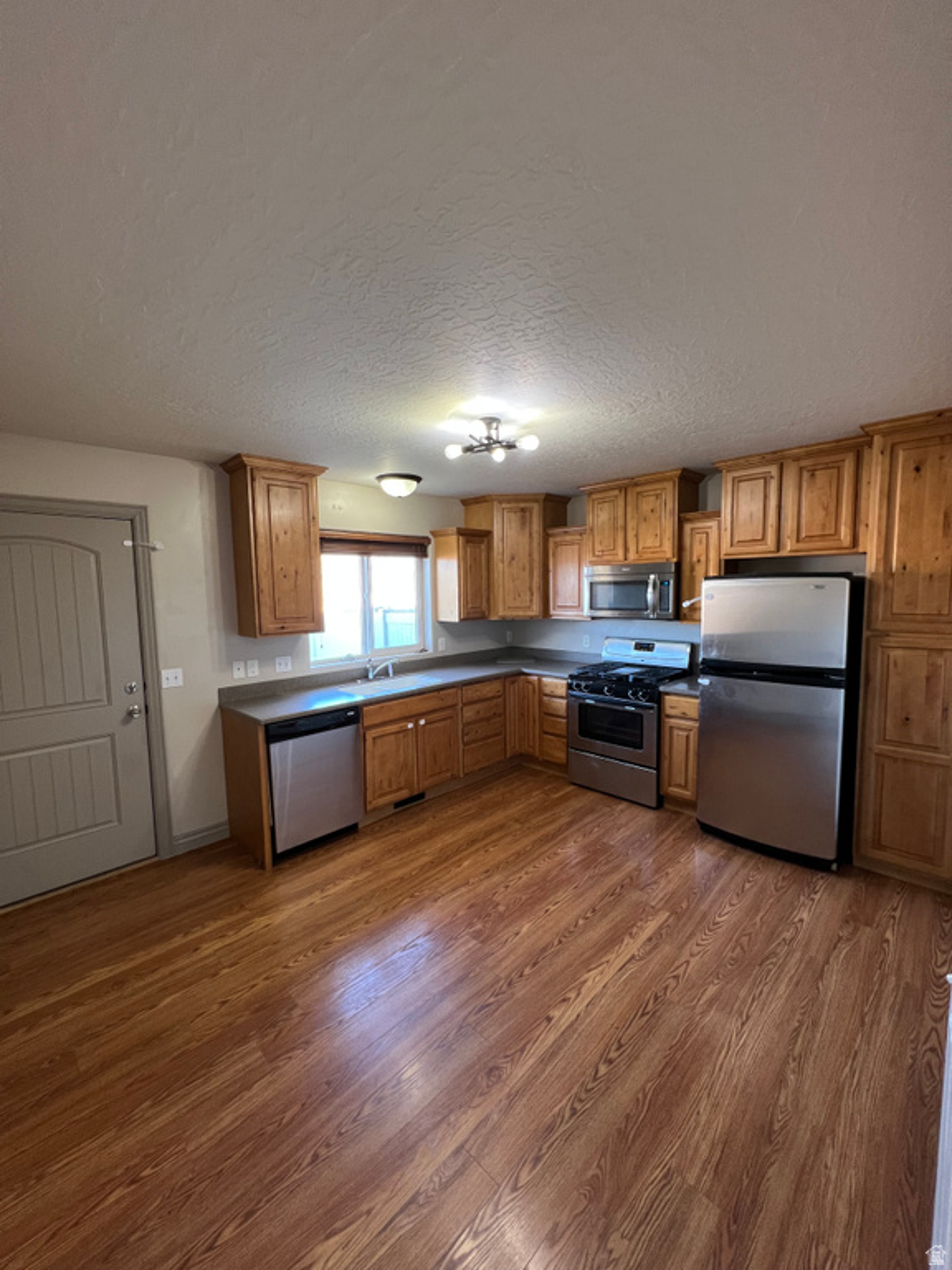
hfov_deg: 89.9
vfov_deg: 106.2
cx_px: 476
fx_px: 477
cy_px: 635
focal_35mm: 13
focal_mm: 1.57
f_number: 1.8
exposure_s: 1/60
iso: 125
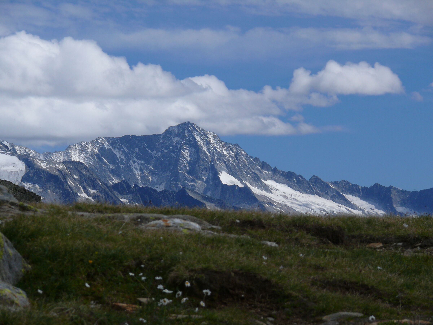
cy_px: 162
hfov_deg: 9.7
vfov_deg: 7.2
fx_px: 2564
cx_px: 216
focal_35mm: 205
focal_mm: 43.3
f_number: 5.6
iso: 100
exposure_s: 1/320
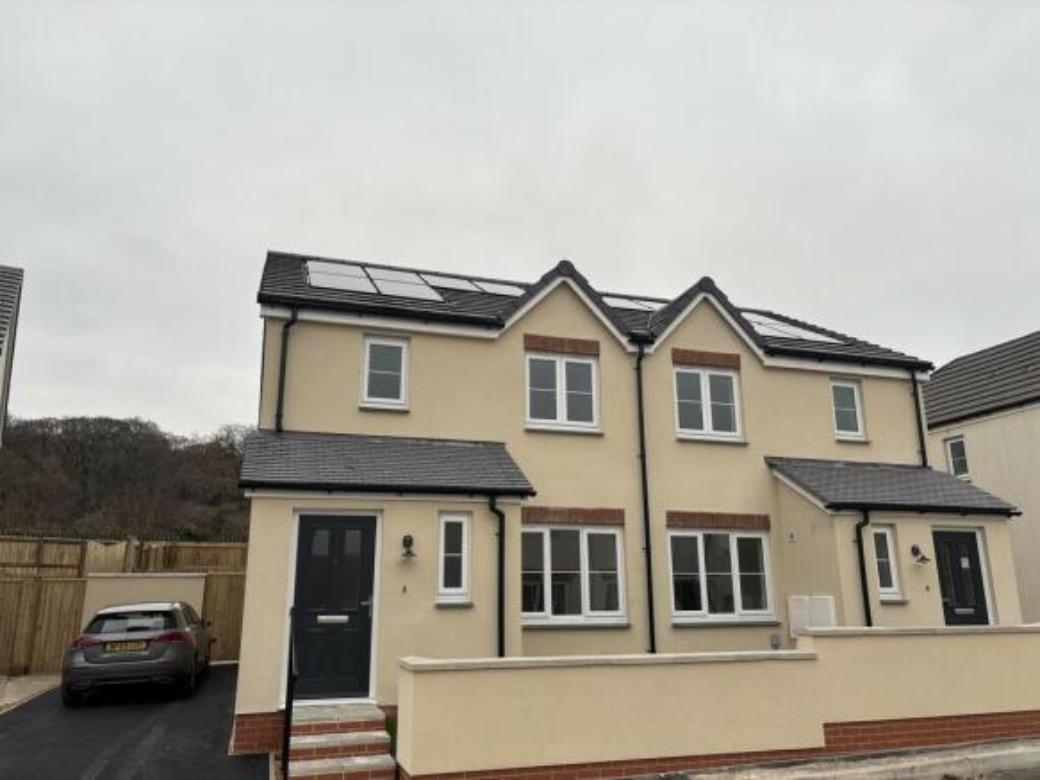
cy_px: 390
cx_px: 520
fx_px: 781
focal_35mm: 26
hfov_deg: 67.3
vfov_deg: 53.0
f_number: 1.6
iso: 40
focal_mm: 5.96
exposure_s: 1/241
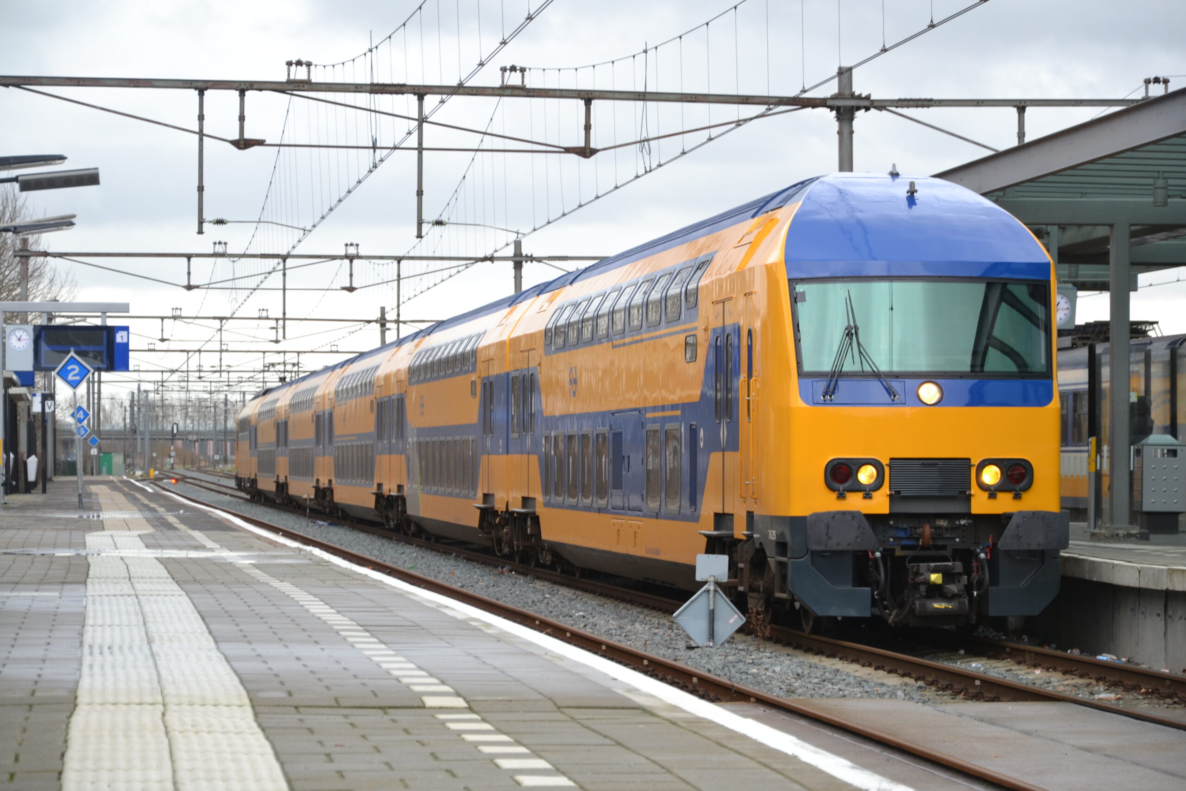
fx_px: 4200
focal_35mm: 128
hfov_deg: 16.1
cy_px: 396
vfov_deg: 10.8
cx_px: 593
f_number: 5.6
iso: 400
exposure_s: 1/80
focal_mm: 85
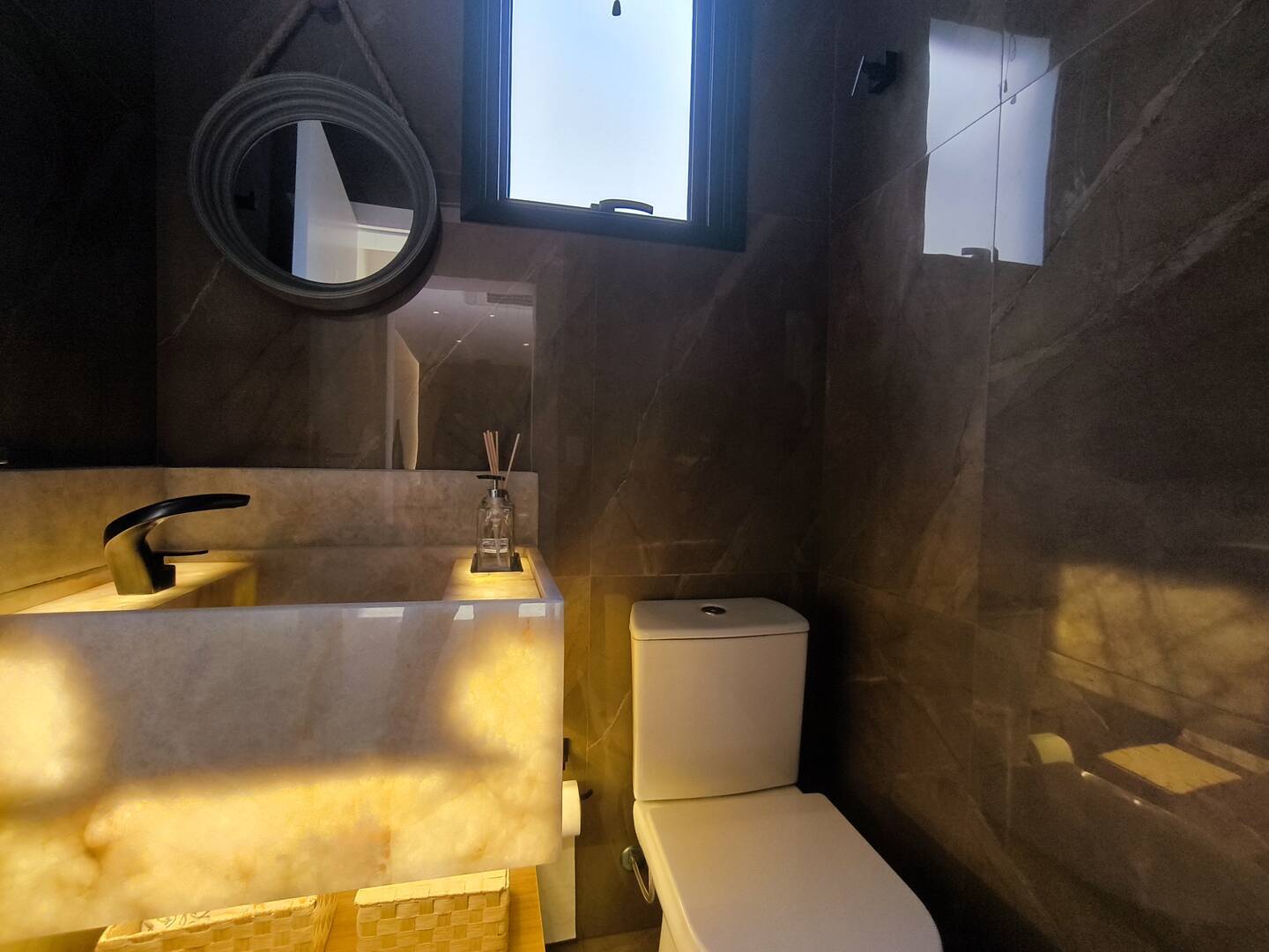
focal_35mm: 16
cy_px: 476
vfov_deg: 78.1
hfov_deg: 94.5
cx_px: 634
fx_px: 587
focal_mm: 1.65
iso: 100
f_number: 2.2
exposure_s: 1/60
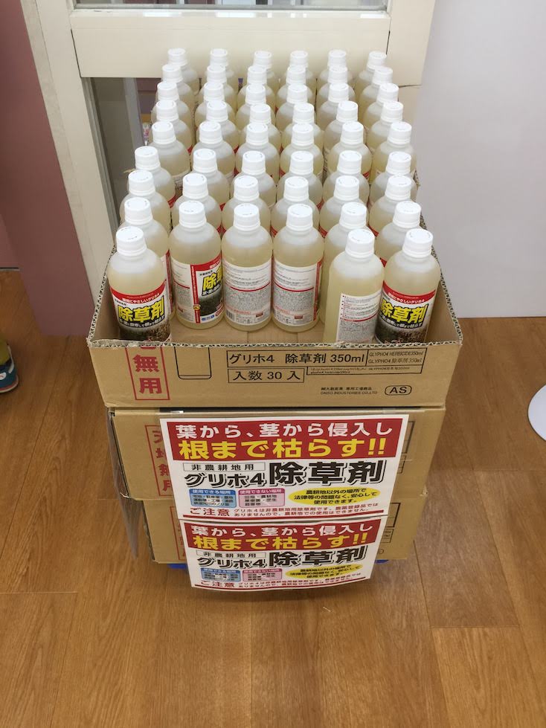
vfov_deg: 61.7
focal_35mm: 29
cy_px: 364
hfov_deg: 48.2
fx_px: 610
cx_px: 273
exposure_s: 1/40
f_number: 2.2
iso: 32
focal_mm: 4.15
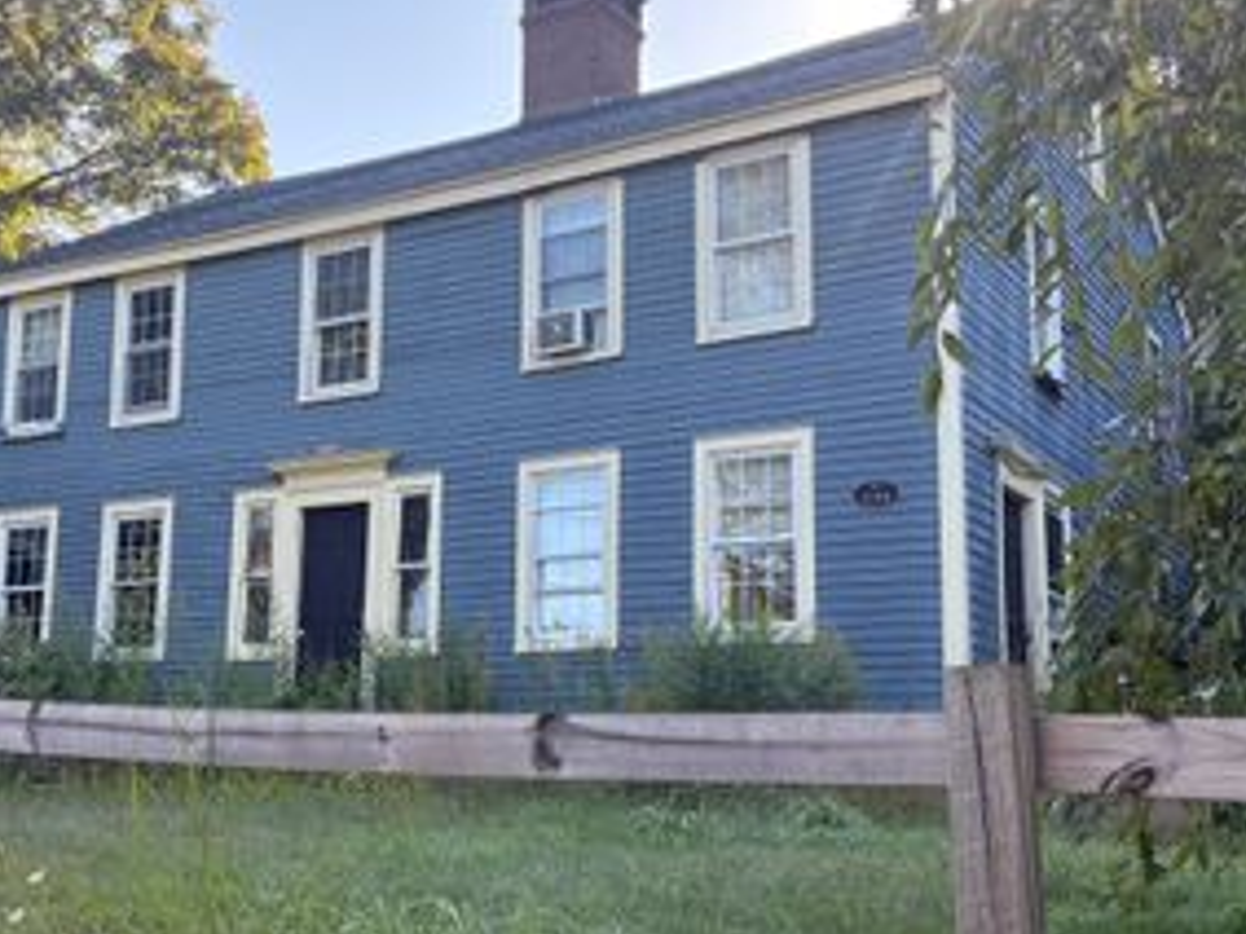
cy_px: 500
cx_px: 387
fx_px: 1655
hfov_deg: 40.6
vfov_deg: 31.5
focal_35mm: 46
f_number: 1.6
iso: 64
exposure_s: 1/591
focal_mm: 5.96
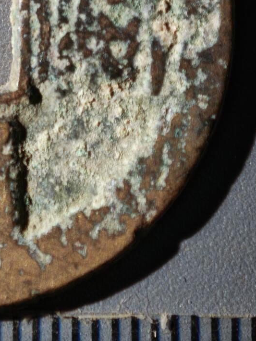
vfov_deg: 8.8
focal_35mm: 223
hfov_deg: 6.6
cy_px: -16
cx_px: -43
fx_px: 2198
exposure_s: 1/100
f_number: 2
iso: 160
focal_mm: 9
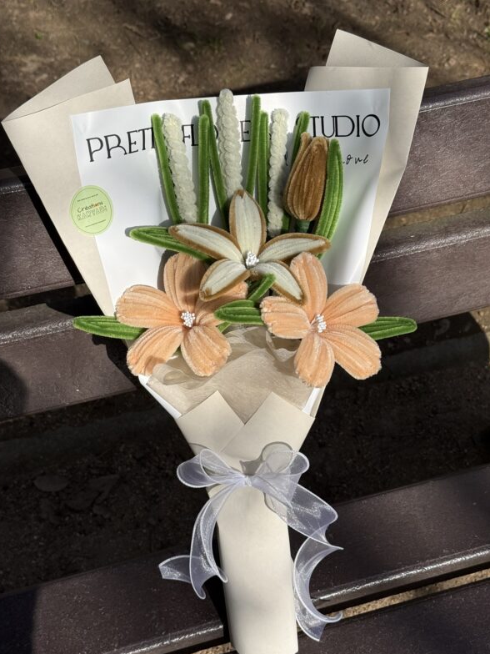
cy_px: 333
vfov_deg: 38.9
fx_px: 925
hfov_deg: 29.7
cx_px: 242
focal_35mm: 49
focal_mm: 6.76
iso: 80
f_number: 1.78
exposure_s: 1/5587
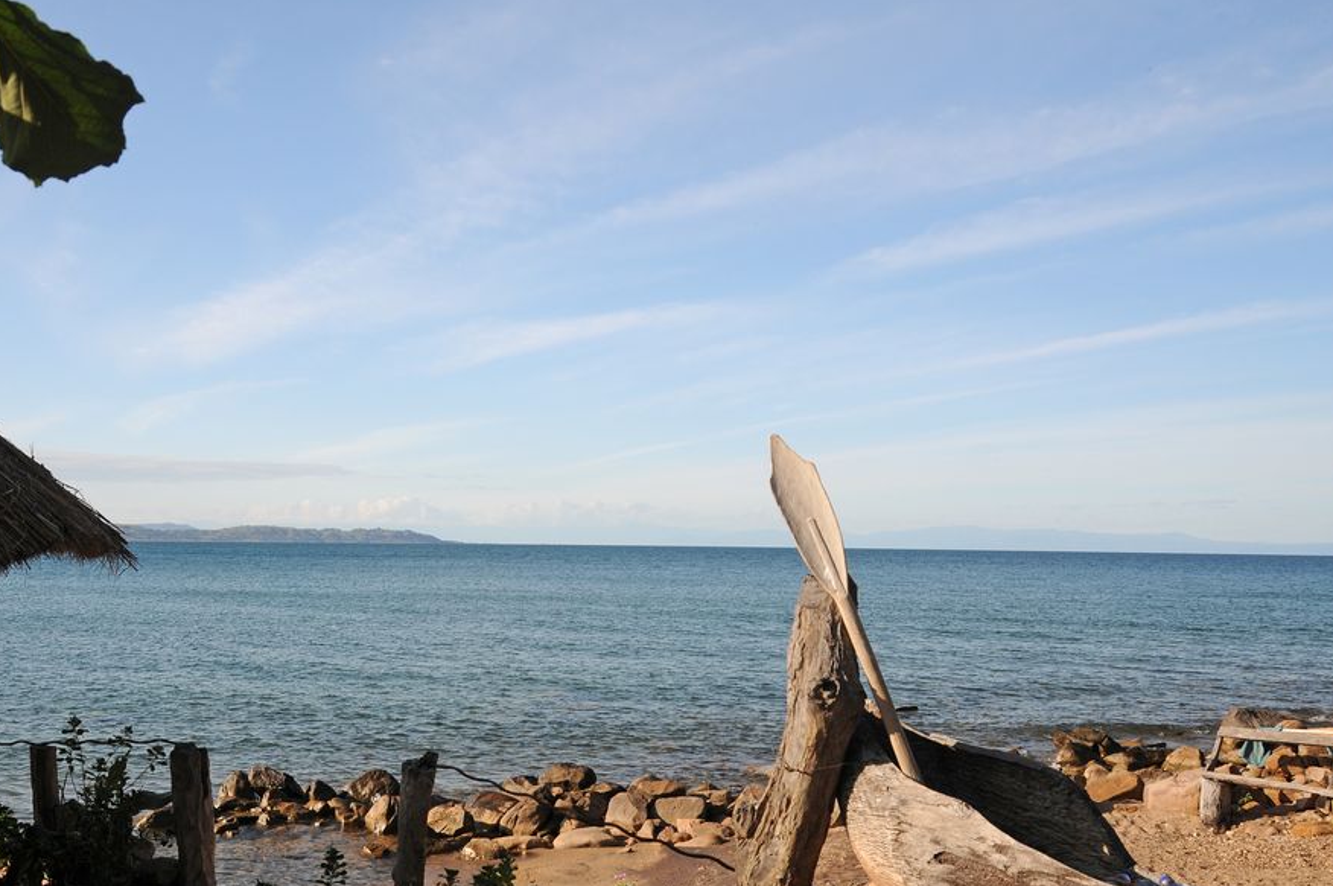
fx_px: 1368
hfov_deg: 51.7
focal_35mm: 37
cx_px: 565
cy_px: 573
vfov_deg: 35.6
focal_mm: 18
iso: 200
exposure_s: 1/200
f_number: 7.1
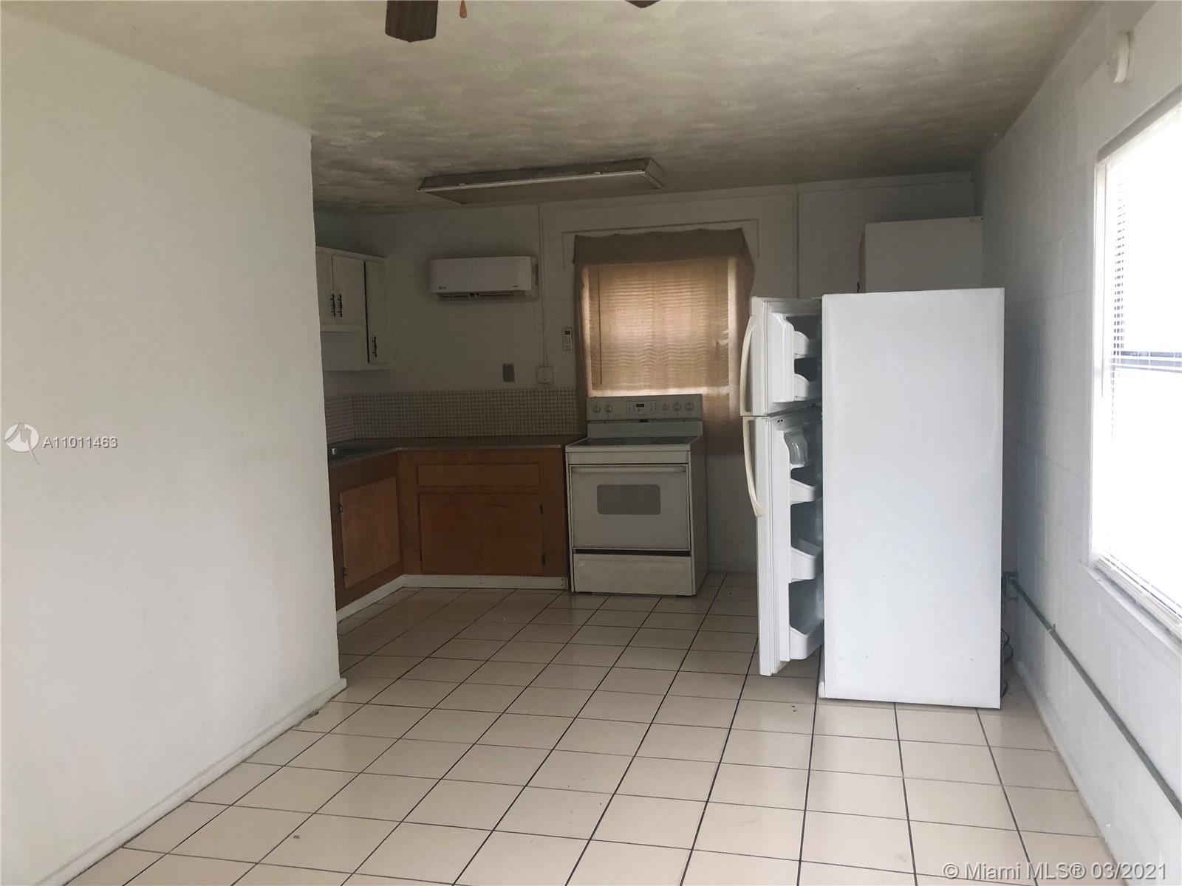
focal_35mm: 28
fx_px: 956
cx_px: 591
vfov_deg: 49.7
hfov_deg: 63.4
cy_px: 443
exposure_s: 1/20
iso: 40
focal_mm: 4
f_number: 1.8
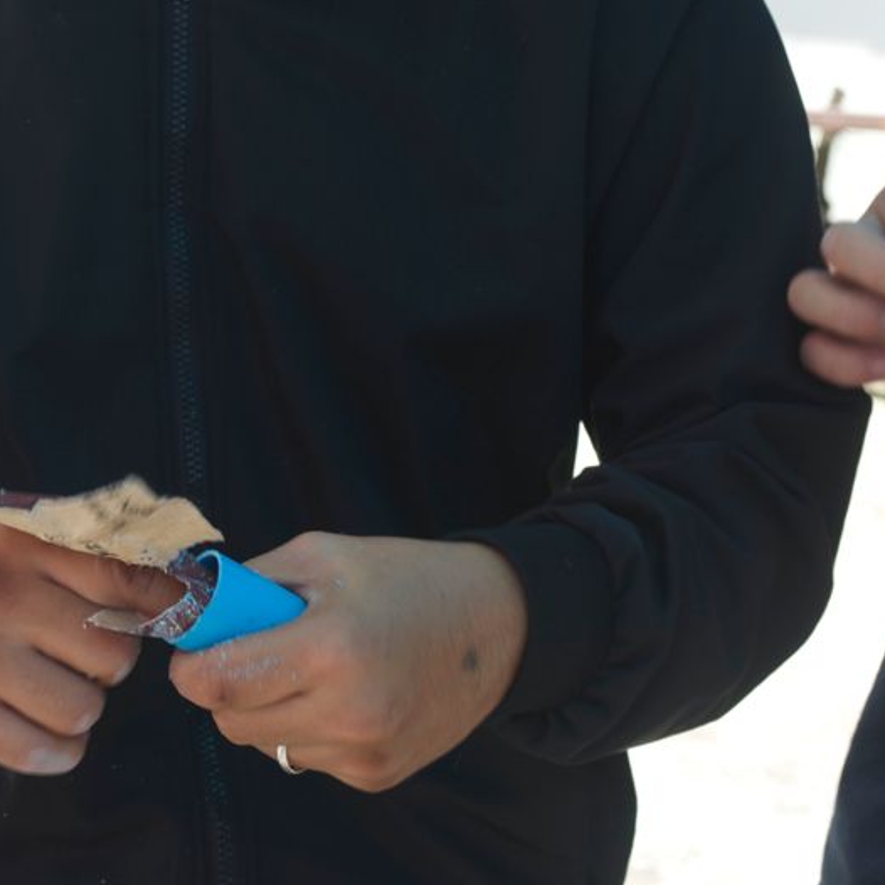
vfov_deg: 19.5
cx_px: 313
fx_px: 2574
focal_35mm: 89
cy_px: 442
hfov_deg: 19.5
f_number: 8
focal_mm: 46
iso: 100
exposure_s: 1/80
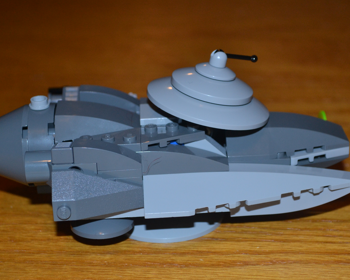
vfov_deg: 16.5
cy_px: 144
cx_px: 185
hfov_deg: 20.6
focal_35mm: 93
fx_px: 963
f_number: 5.3
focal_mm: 44
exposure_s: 1/60
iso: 720
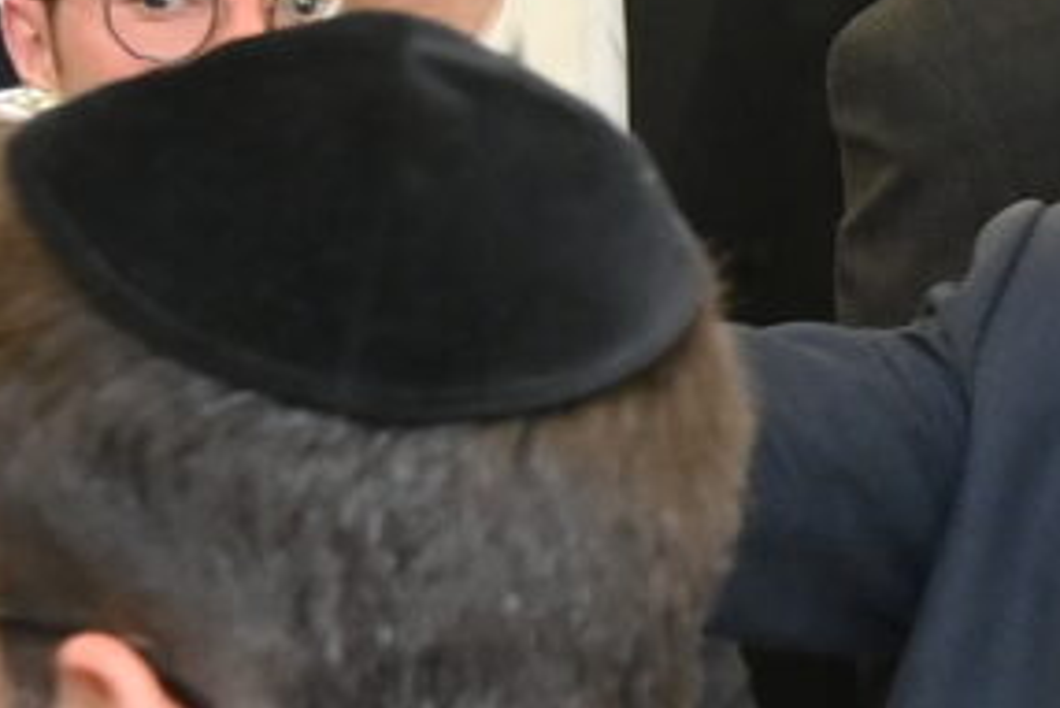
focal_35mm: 358
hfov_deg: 5.6
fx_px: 10546
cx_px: 2042
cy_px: 840
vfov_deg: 3.8
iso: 2000
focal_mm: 50
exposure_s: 1/125
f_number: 7.1
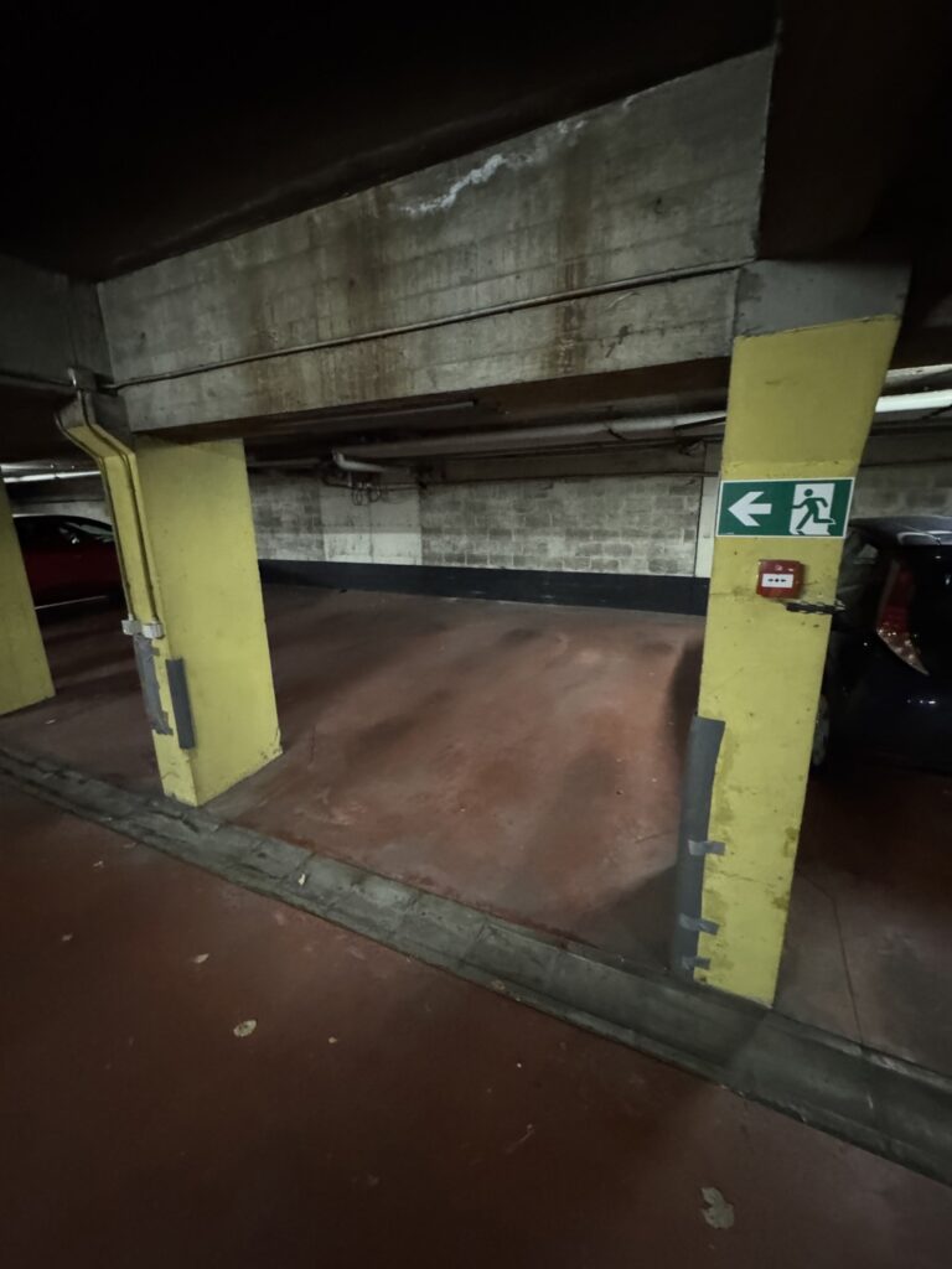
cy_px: 634
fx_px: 513
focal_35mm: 14
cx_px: 476
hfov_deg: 85.7
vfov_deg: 102.1
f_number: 2.2
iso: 1600
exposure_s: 1/25
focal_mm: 2.22
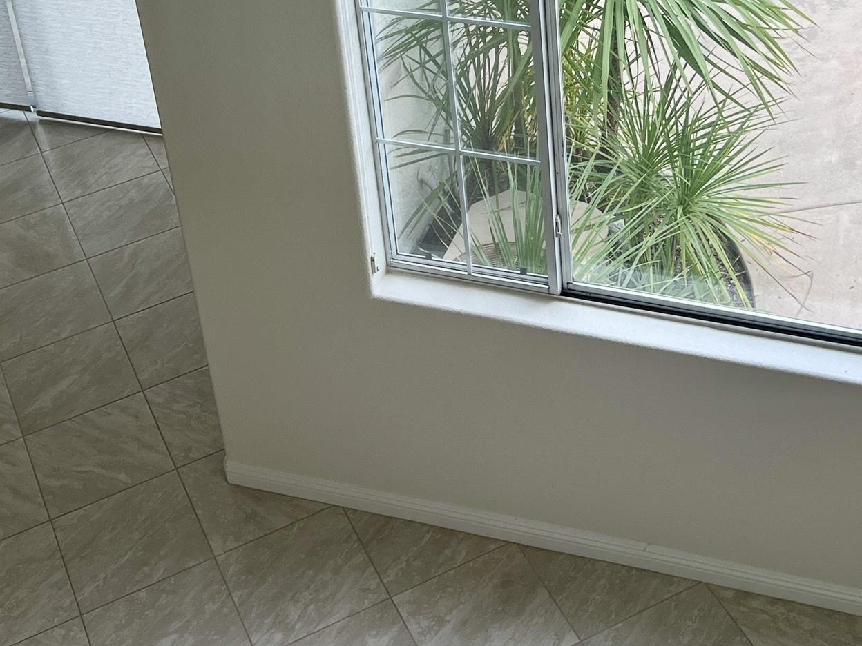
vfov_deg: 21.6
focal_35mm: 64
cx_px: 519
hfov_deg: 30.2
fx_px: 1594
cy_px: -79
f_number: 1.5
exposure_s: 1/391
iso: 50
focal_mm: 5.7
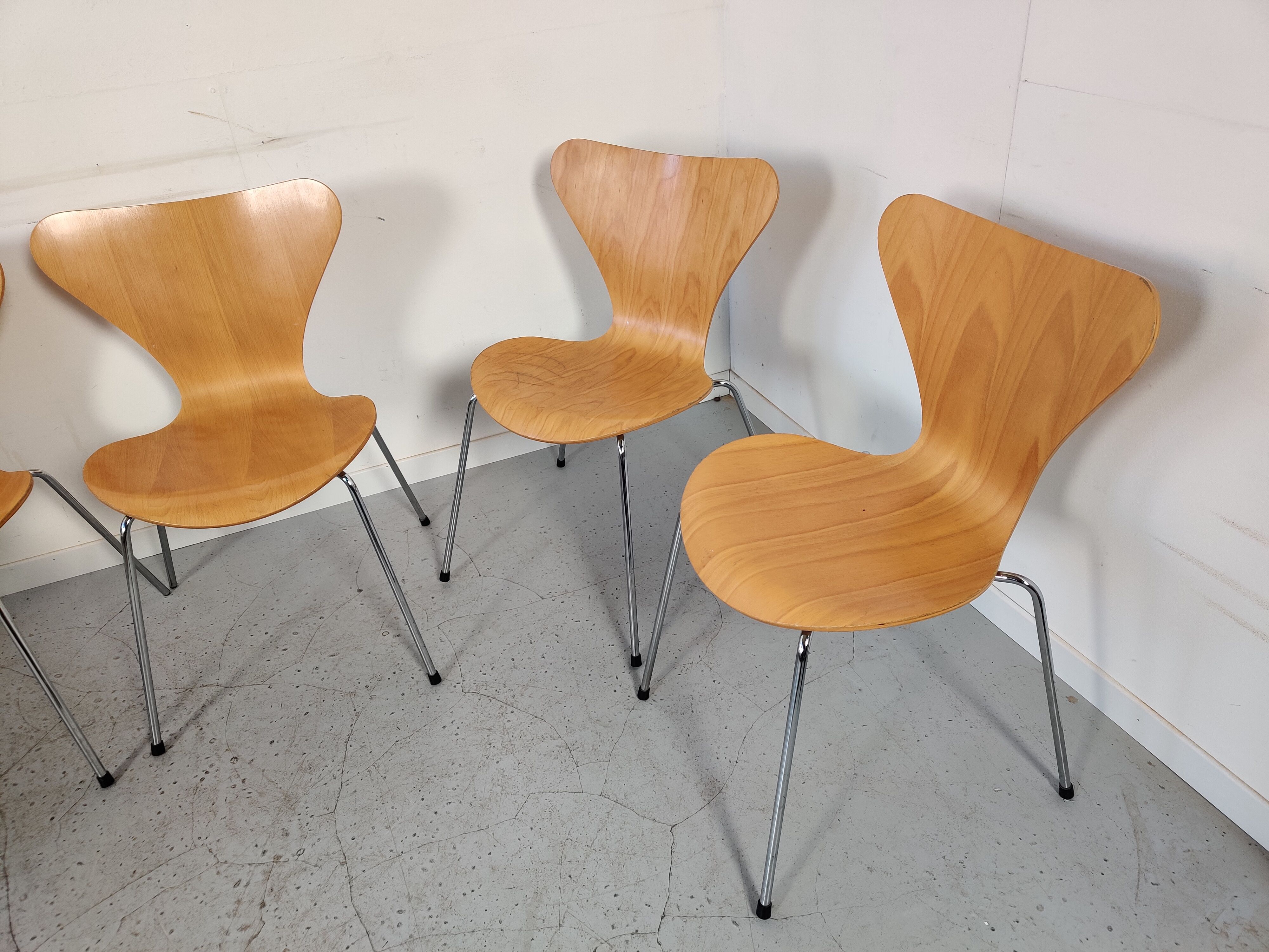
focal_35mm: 27
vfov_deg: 51.4
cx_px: 634
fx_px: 990
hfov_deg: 65.3
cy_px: 476
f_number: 1.65
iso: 200
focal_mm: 4.75
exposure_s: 1/100
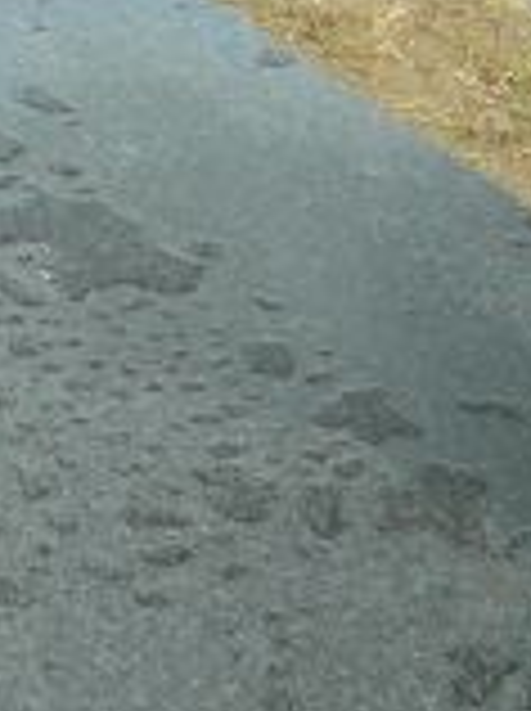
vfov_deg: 13.3
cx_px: -378
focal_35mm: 142
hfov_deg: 9.9
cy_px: -261
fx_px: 2912
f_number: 2.8
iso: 80
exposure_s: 1/400
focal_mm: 5.2
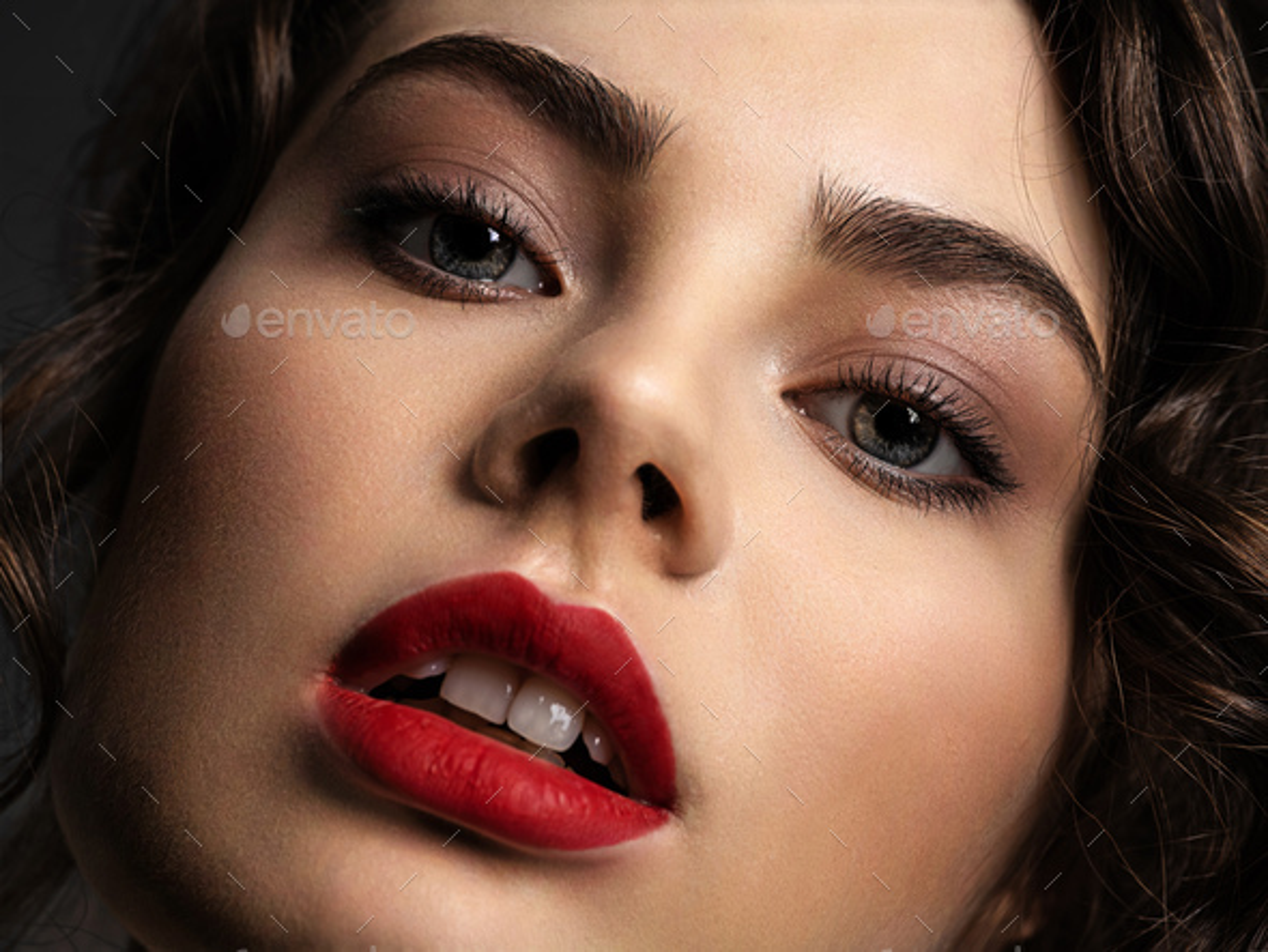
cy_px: 476
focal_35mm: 94
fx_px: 3445
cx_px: 634
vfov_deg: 15.7
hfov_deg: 20.9
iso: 100
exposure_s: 1/125
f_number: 11
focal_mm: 120
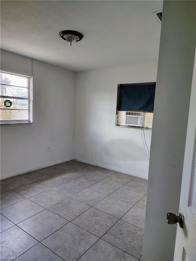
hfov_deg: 56.9
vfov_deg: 71.5
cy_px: 130
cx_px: 98
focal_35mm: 24
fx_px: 181
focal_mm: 5.56
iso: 691
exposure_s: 1/120
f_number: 1.8
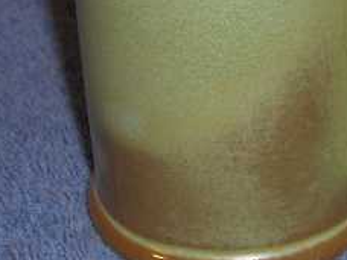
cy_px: -53
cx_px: 358
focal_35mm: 185
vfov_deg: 8.0
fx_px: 1854
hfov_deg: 10.6
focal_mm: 13.7
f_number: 7.6
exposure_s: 1/30
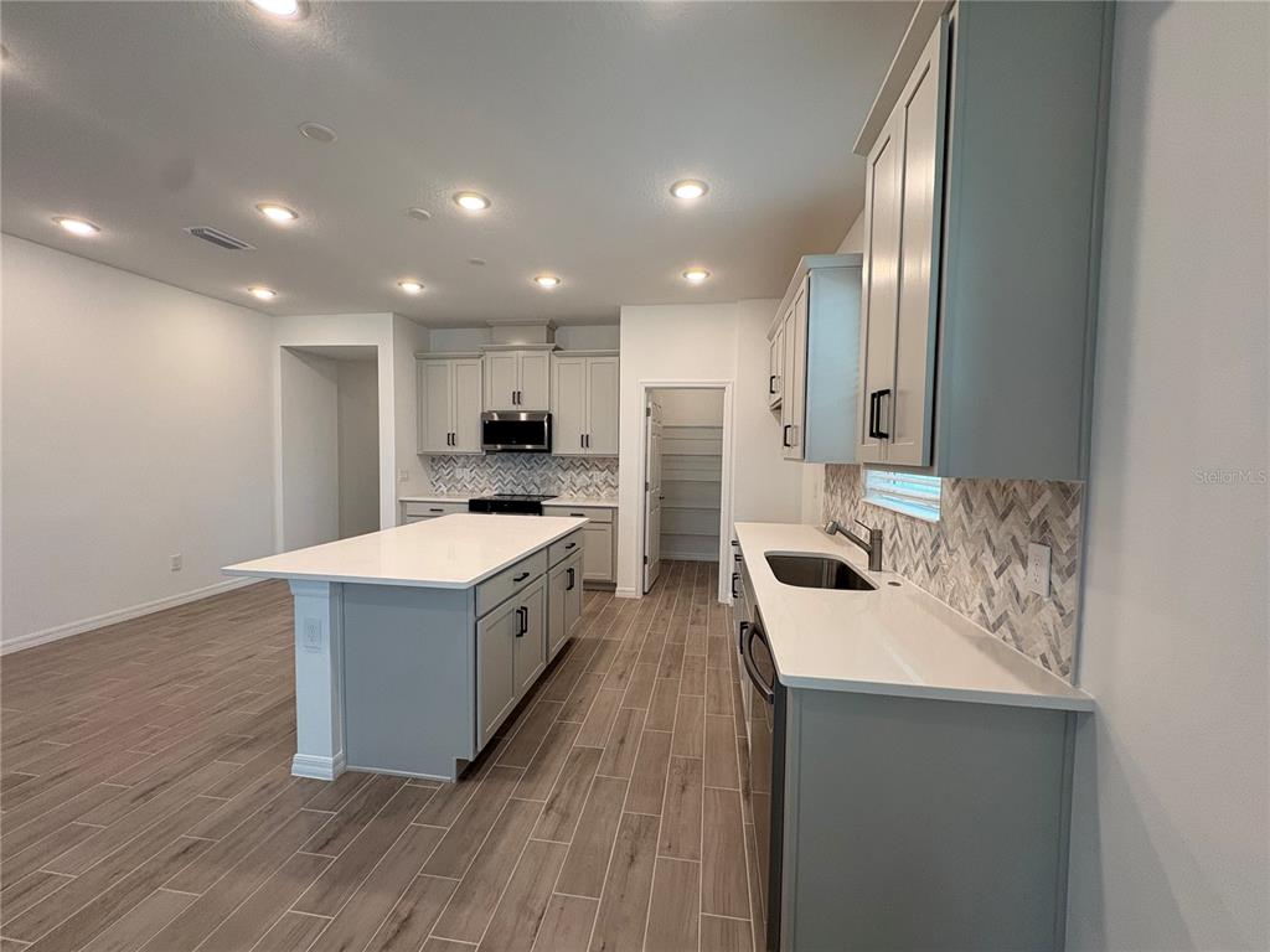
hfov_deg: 102.1
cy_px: 476
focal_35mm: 14
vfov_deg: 85.7
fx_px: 514
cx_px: 635
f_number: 2.2
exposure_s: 1/120
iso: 125
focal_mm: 2.22
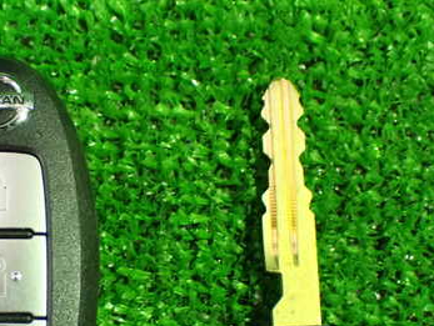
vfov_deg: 19.2
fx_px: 954
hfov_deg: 25.3
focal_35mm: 76
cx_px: 111
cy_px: 261
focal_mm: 7.84
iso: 1600
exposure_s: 1/30
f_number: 2.9
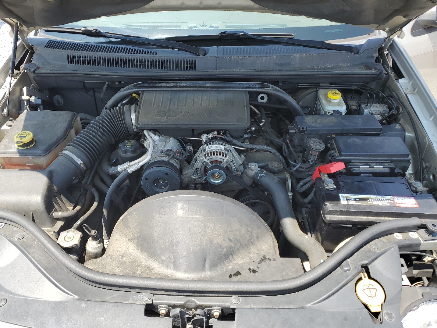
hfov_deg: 61.5
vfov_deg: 48.2
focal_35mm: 29
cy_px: 158
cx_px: 199
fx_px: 366
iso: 50
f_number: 1.5
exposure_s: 1/833
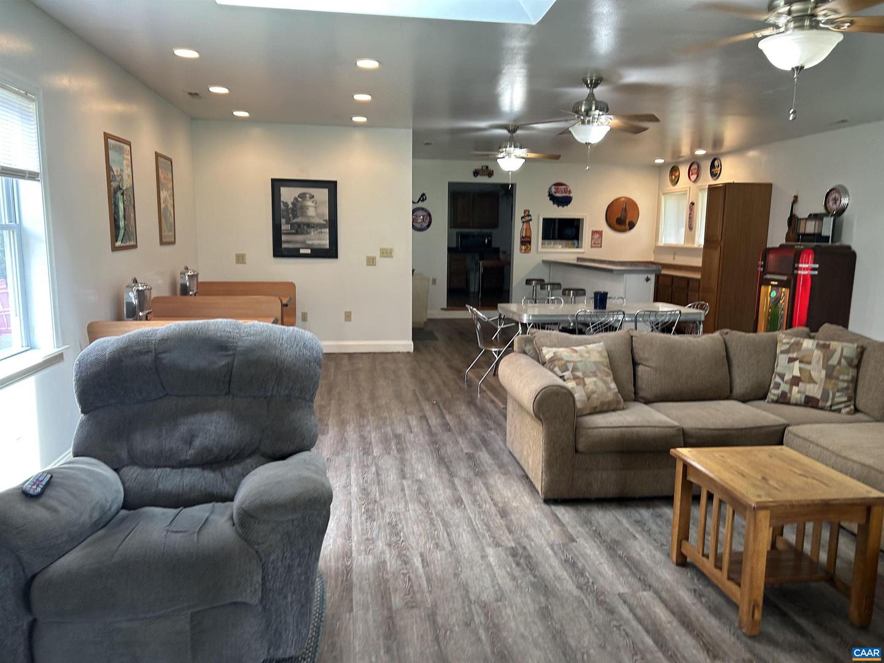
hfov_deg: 67.3
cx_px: 442
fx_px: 664
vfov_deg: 53.1
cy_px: 332
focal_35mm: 26
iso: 80
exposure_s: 1/60
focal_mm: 5.7
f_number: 1.5
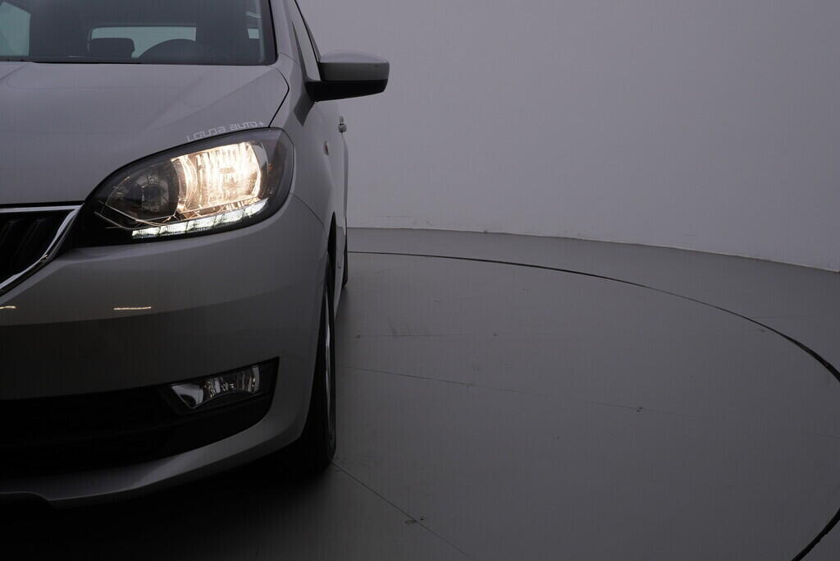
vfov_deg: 36.9
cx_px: 420
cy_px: 280
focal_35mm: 36
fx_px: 840
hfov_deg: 53.1
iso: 125
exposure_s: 1/160
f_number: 5.6
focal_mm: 24
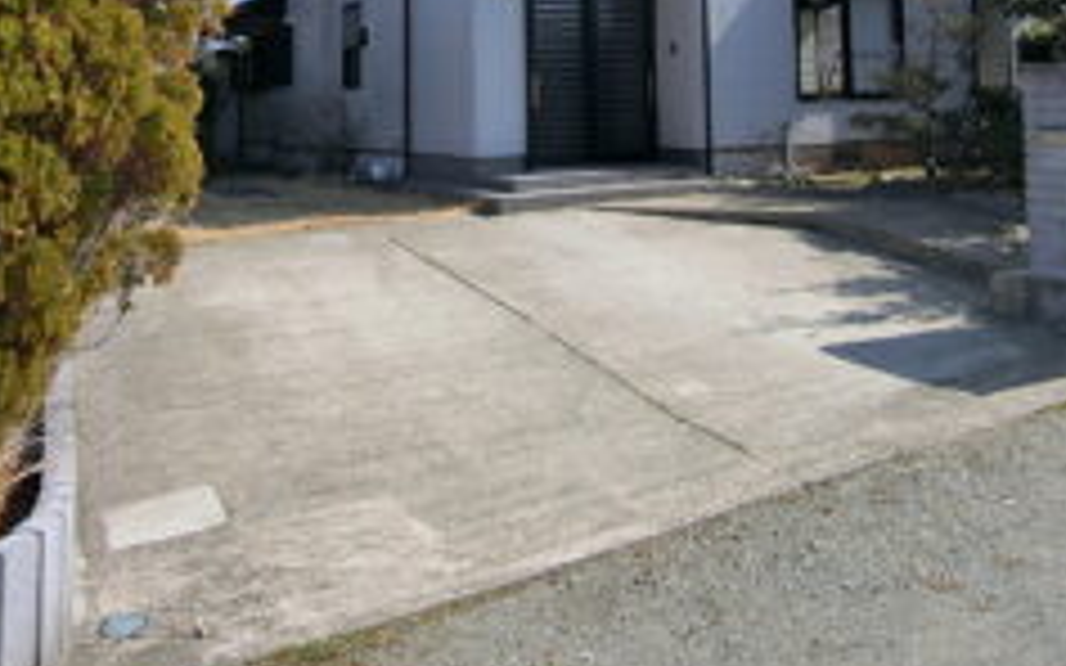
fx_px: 988
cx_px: 670
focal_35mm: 34
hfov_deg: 56.0
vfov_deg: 34.7
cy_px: 40
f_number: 6.9
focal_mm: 4.06
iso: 80
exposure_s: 1/200
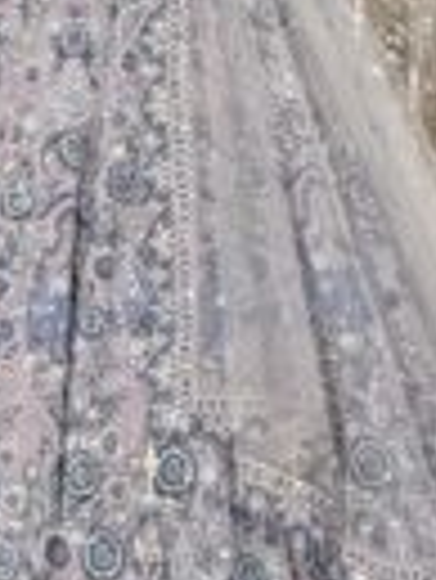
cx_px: 112
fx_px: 6237
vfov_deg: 5.3
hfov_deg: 4.0
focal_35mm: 372
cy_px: 54
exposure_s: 1/100
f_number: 2.8
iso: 160
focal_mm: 15.66
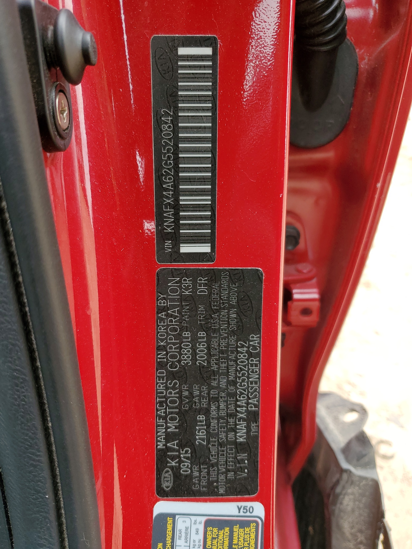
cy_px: 274
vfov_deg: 67.3
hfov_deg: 53.1
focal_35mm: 26
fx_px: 413
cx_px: 206
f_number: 1.5
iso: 50
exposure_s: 1/227
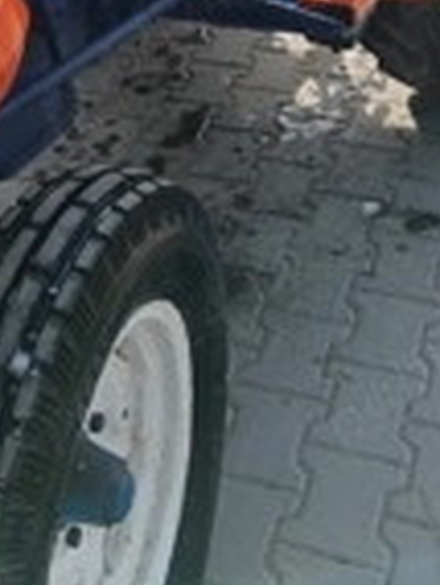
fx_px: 1284
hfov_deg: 19.0
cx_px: 25
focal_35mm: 76
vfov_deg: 22.3
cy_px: -218
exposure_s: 1/400
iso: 100
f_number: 1.9
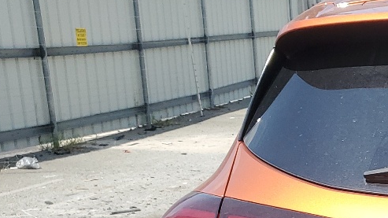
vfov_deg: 12.5
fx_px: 946
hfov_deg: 20.2
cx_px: 567
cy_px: 323
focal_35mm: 92
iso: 50
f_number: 1.5
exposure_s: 1/2500
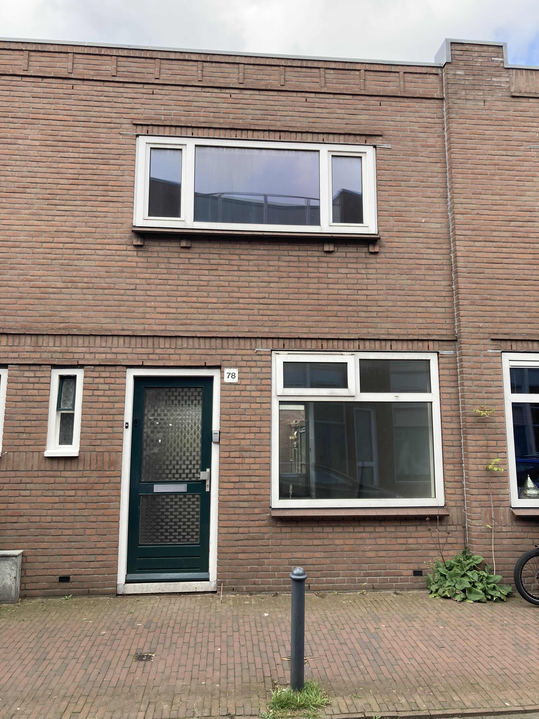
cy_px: 360
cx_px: 270
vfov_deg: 63.4
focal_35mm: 28
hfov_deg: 49.7
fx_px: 581
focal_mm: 3.99
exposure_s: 1/176
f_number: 1.8
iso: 20
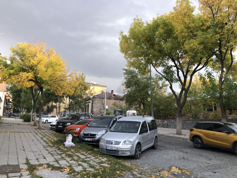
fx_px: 192
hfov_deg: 63.4
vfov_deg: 49.7
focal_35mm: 28
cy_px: 89
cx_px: 118
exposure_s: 1/15
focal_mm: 4
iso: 50
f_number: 1.8
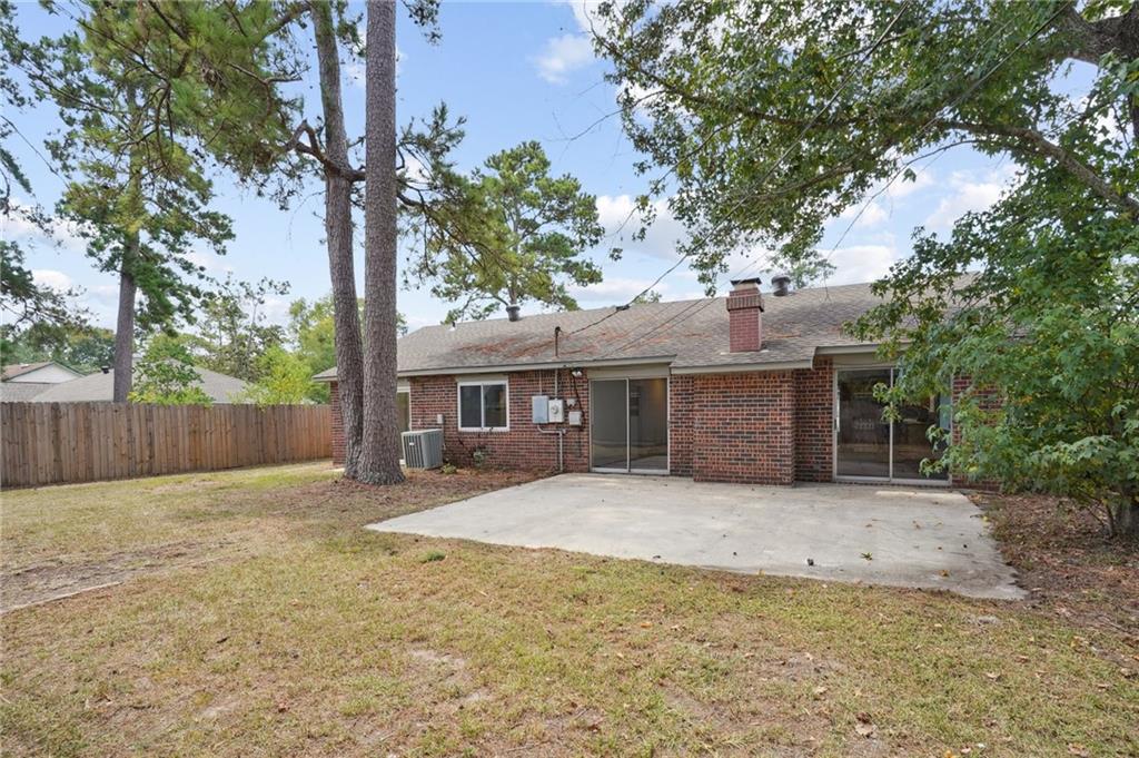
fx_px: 537
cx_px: 570
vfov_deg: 70.3
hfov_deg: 93.3
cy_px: 379
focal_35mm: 17
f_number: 11
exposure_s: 1/320
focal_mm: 17
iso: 800
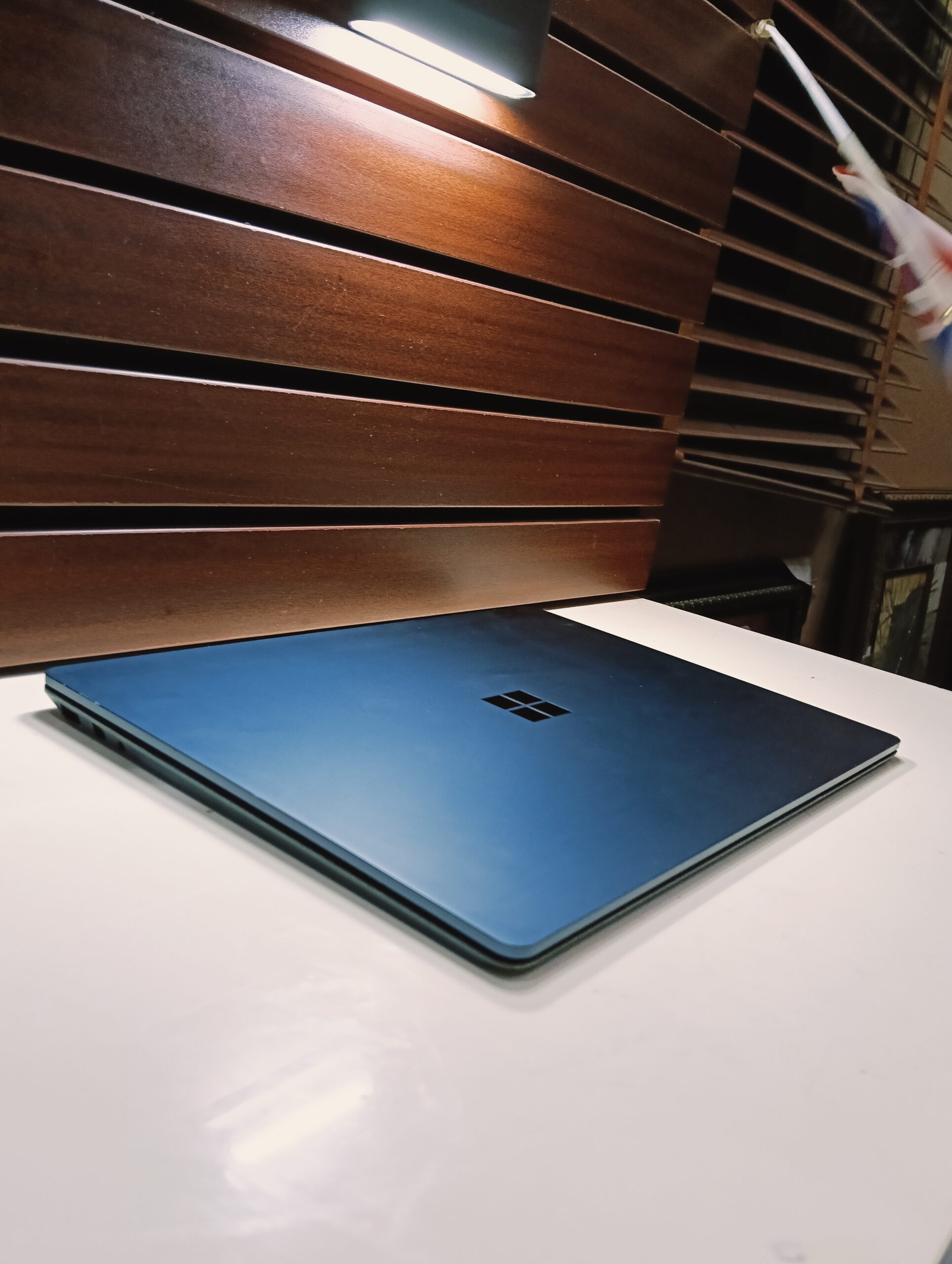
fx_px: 987
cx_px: 476
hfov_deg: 51.5
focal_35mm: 27
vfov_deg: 65.2
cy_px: 632
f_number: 1.8
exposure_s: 1/30
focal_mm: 3.98
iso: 320
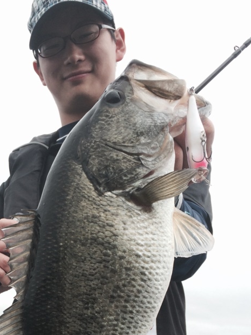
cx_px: 46
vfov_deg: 36.6
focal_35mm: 50
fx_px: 483
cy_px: 277
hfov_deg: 28.4
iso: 32
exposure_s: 1/1109
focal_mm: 4.15
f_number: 2.2
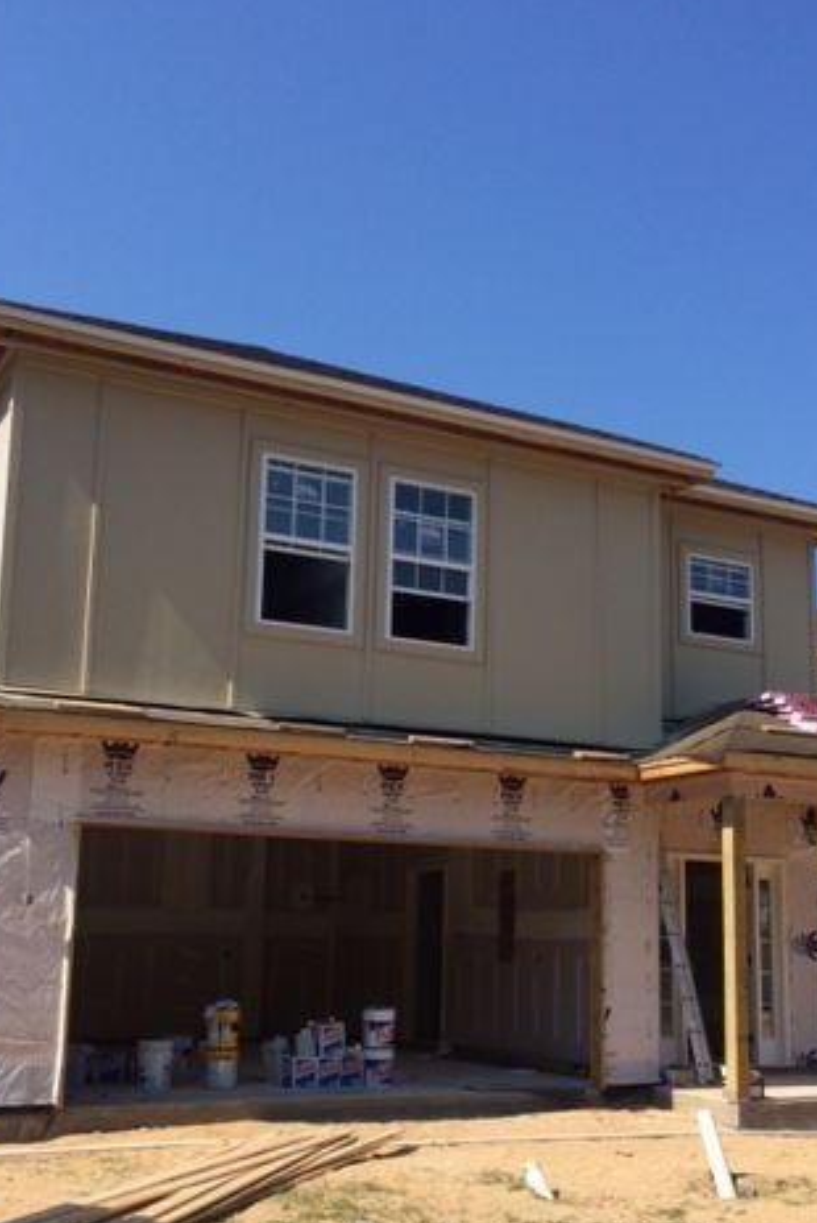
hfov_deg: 31.2
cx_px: 427
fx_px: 1461
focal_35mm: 43
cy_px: 693
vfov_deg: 45.3
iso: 32
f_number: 2.2
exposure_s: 1/2564
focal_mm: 4.12
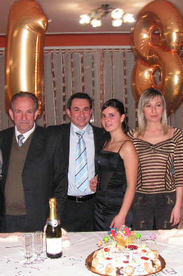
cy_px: 139
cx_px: 106
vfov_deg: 38.9
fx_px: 389
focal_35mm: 51
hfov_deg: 26.4
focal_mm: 6
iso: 200
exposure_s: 1/40
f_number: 3.2
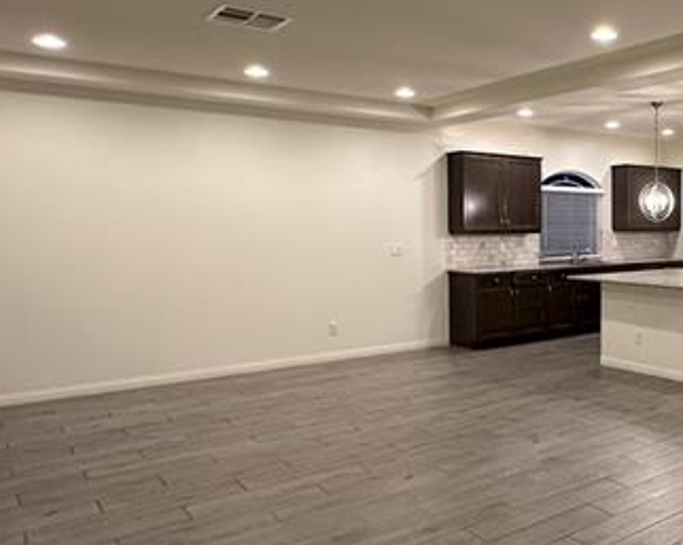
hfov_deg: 47.4
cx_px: 617
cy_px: 248
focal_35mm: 34
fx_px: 687
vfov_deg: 43.3
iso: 250
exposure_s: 1/60
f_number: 2.2
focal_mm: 2.22
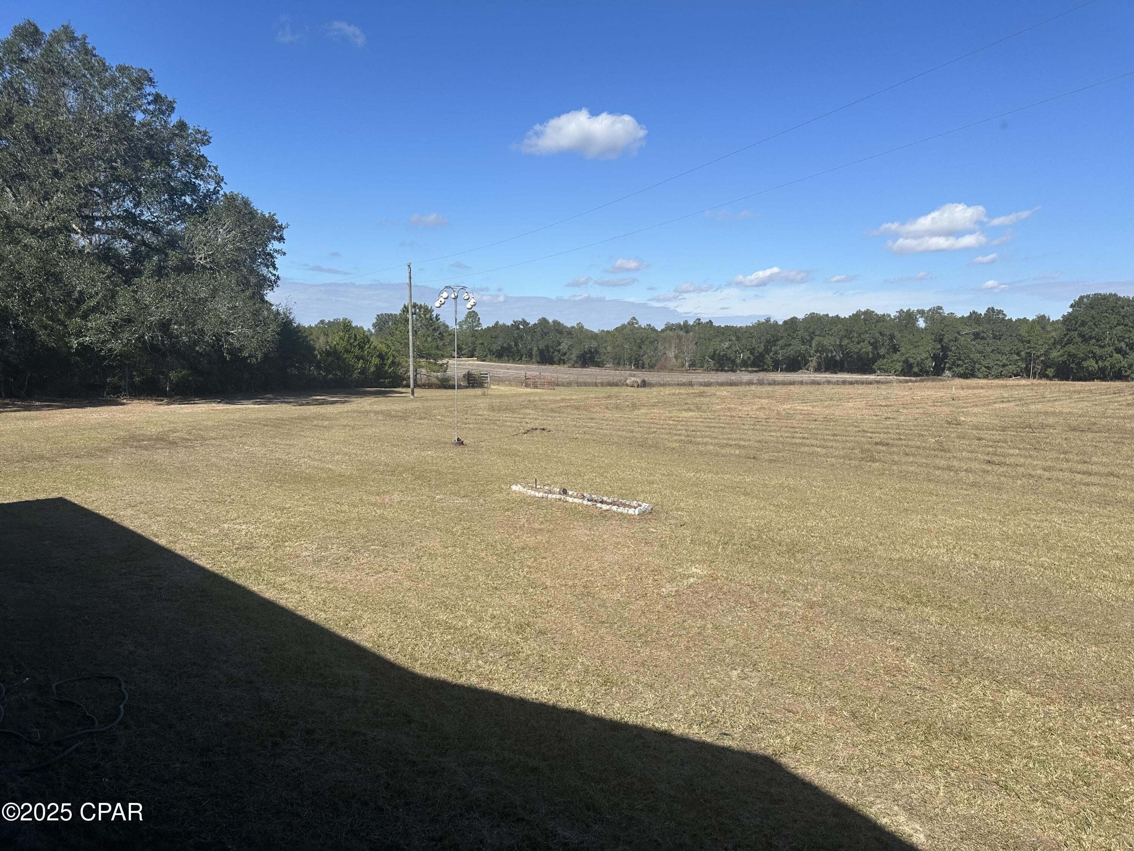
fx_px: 786
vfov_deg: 56.8
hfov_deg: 71.6
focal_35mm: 24
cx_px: 567
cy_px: 426
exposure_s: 1/5263
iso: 80
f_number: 1.78
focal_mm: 6.86
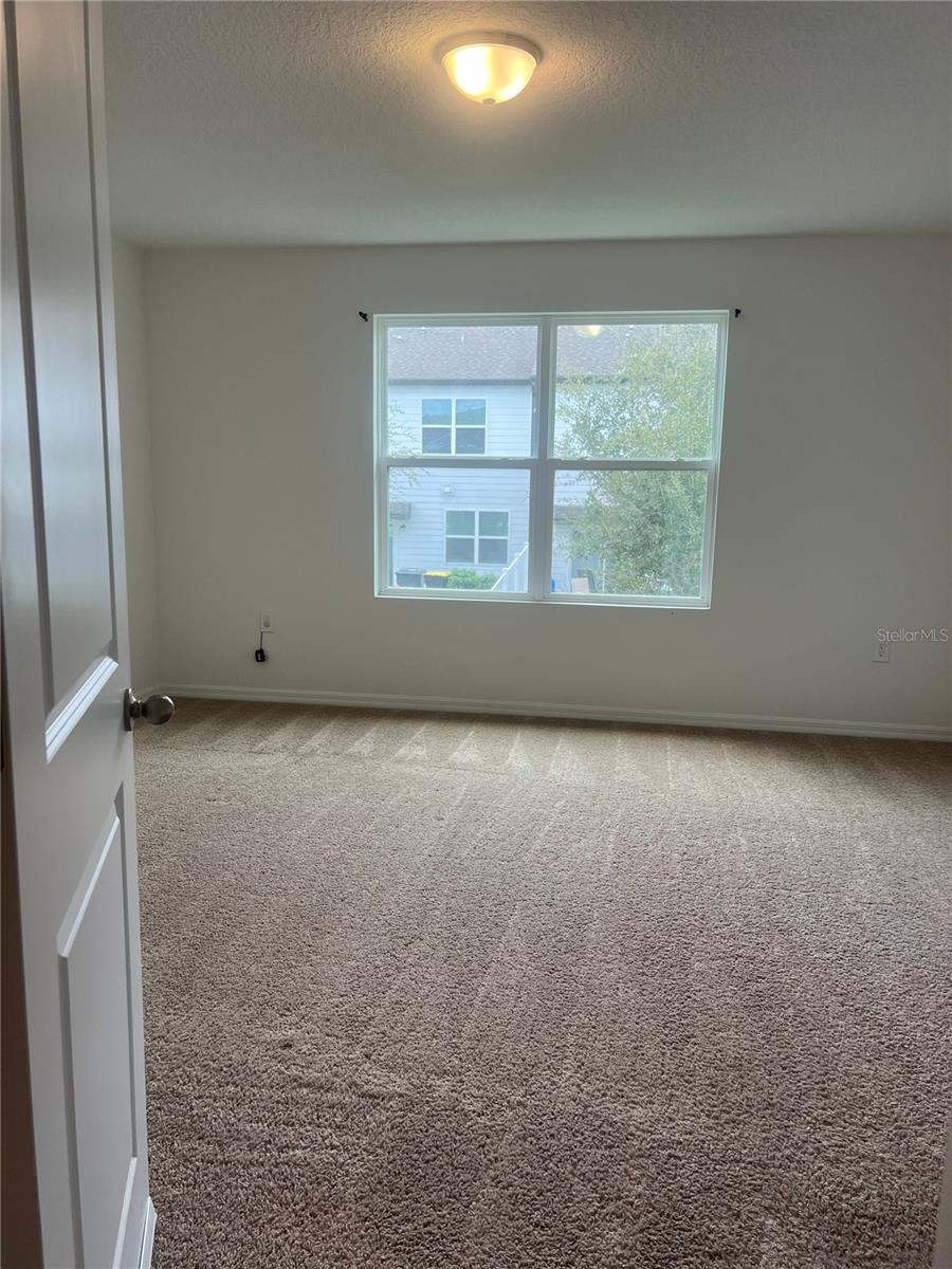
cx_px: 476
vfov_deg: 67.3
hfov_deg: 53.1
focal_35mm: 26
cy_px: 634
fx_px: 953
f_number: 1.5
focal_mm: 5.7
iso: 40
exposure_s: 1/217
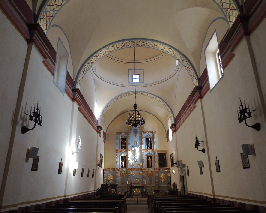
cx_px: 132
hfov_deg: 66.0
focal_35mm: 26
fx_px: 205
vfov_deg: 54.9
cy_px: 103
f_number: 3
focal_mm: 4.3
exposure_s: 1/30
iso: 160
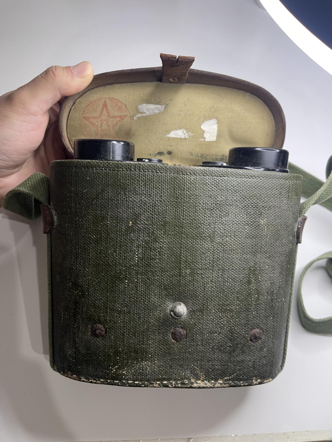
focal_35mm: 25
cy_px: 221
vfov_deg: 69.4
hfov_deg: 54.9
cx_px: 166
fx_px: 320
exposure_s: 1/50
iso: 100
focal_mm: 5.1
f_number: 1.6
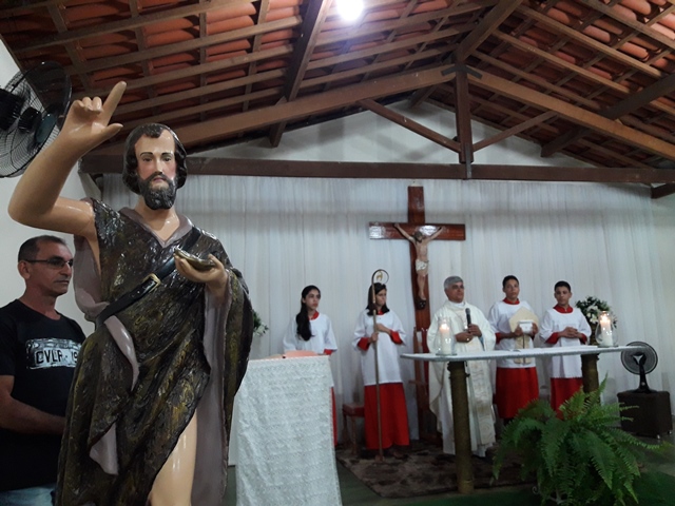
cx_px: 338
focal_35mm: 28
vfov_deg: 49.7
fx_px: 546
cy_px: 253
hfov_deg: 63.4
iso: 250
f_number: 1.9
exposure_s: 1/24
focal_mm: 3.7
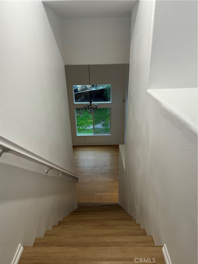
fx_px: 183
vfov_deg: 71.6
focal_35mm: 24
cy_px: 132
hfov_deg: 56.8
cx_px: 99
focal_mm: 6.86
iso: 125
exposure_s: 1/60
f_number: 1.78
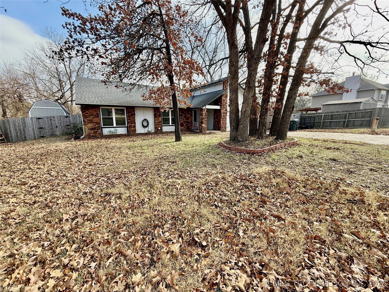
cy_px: 146
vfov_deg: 85.7
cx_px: 194
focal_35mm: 14
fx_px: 157
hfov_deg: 102.1
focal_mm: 2.22
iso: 64
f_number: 2.2
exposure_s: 1/465
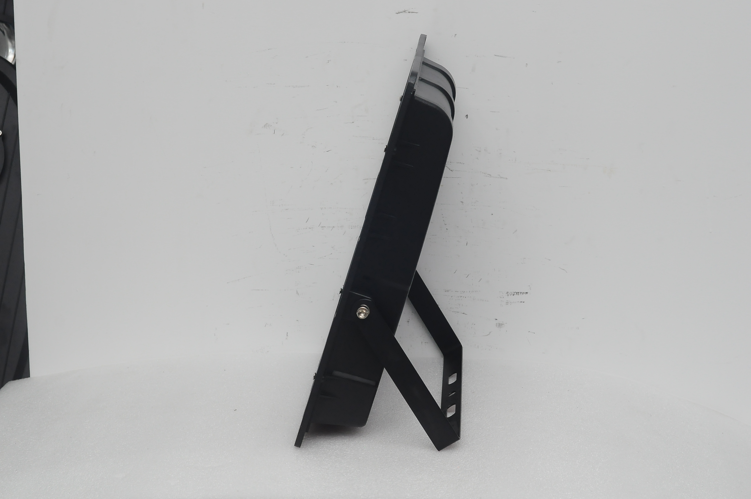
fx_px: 1563
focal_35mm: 75
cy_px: 250
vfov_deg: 18.1
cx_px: 376
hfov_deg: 27.0
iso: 1000
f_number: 8
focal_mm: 50
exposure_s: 1/100
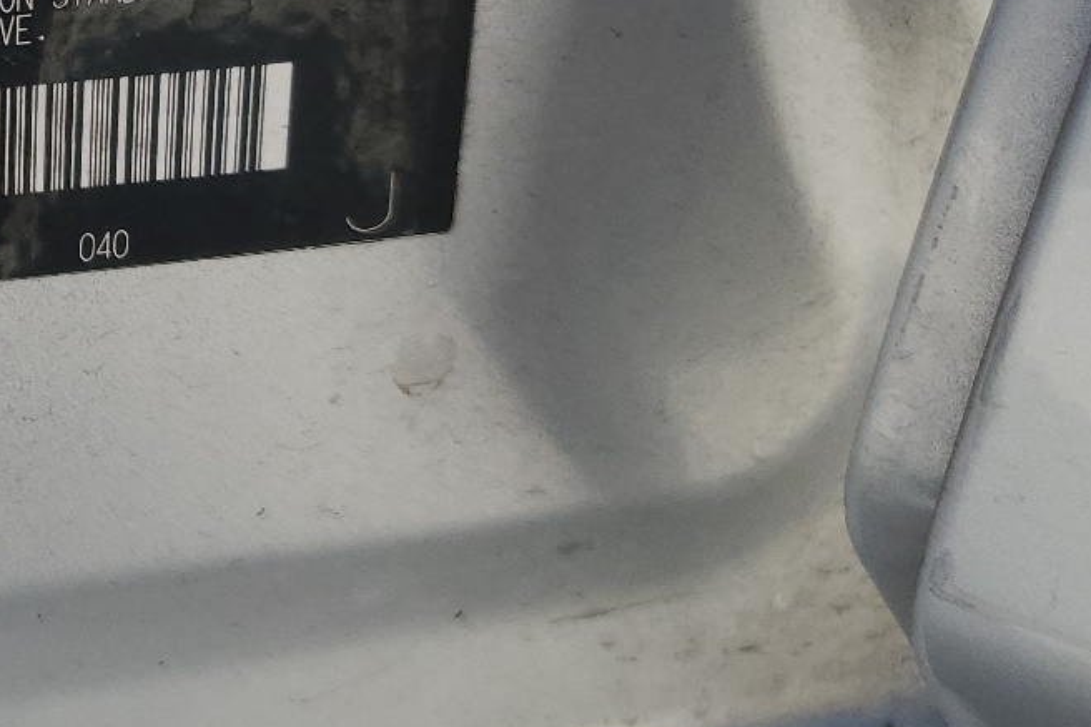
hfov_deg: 27.1
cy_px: 67
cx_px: -201
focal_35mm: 66
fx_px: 2000
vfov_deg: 20.2
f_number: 1.5
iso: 50
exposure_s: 1/455
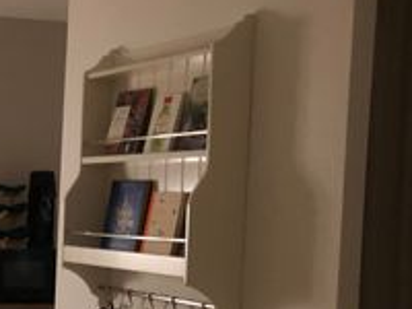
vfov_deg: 17.3
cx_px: -173
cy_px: 272
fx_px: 1000
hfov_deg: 20.5
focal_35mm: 84
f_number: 1.8
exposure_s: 1/4
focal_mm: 3.99
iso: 125
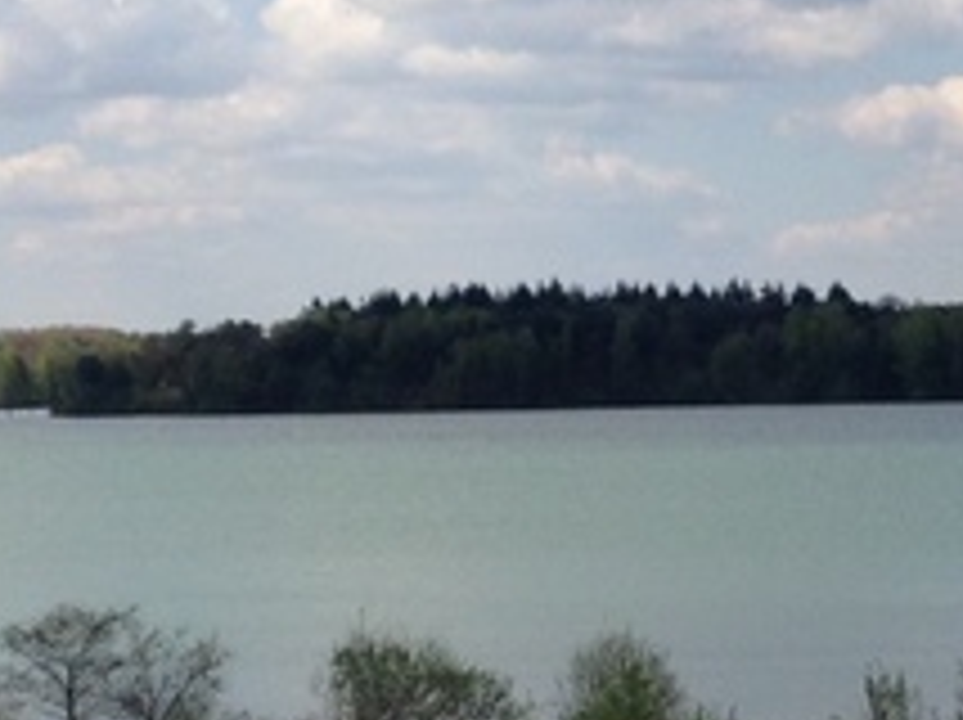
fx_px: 4391
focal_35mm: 158
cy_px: 495
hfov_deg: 12.4
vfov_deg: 9.4
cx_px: 819
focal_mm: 4.12
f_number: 2.4
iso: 50
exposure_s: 1/2088
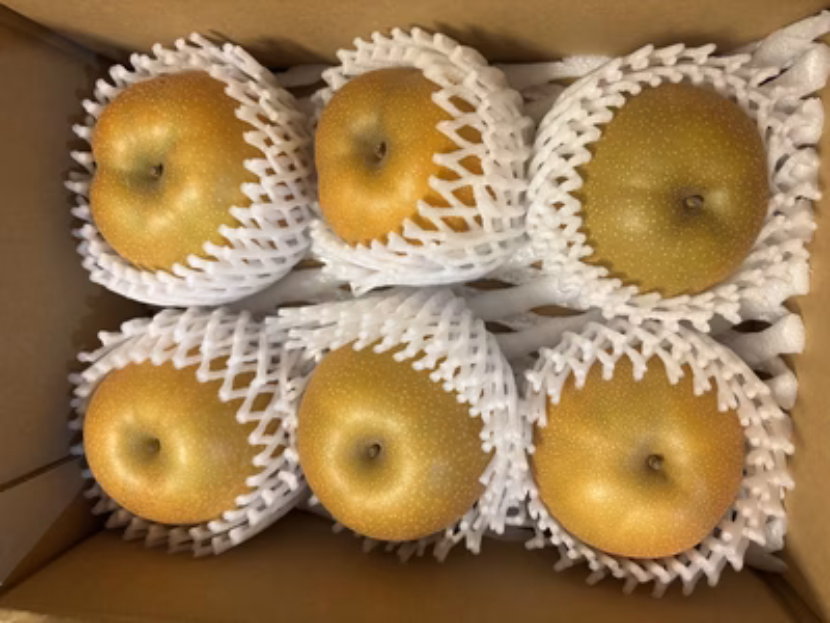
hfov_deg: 67.3
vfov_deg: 53.1
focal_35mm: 26
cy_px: 312
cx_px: 415
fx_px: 623
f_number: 1.6
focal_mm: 5.96
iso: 200
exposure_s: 1/50
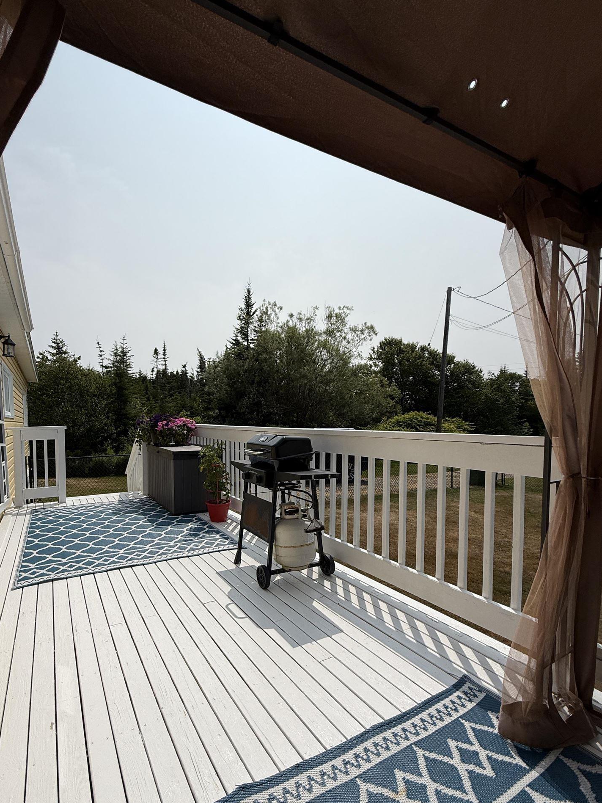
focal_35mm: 17
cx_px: 250
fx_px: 394
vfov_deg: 90.8
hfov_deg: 74.1
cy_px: 439
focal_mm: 2.22
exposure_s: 1/6173
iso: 50
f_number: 2.2
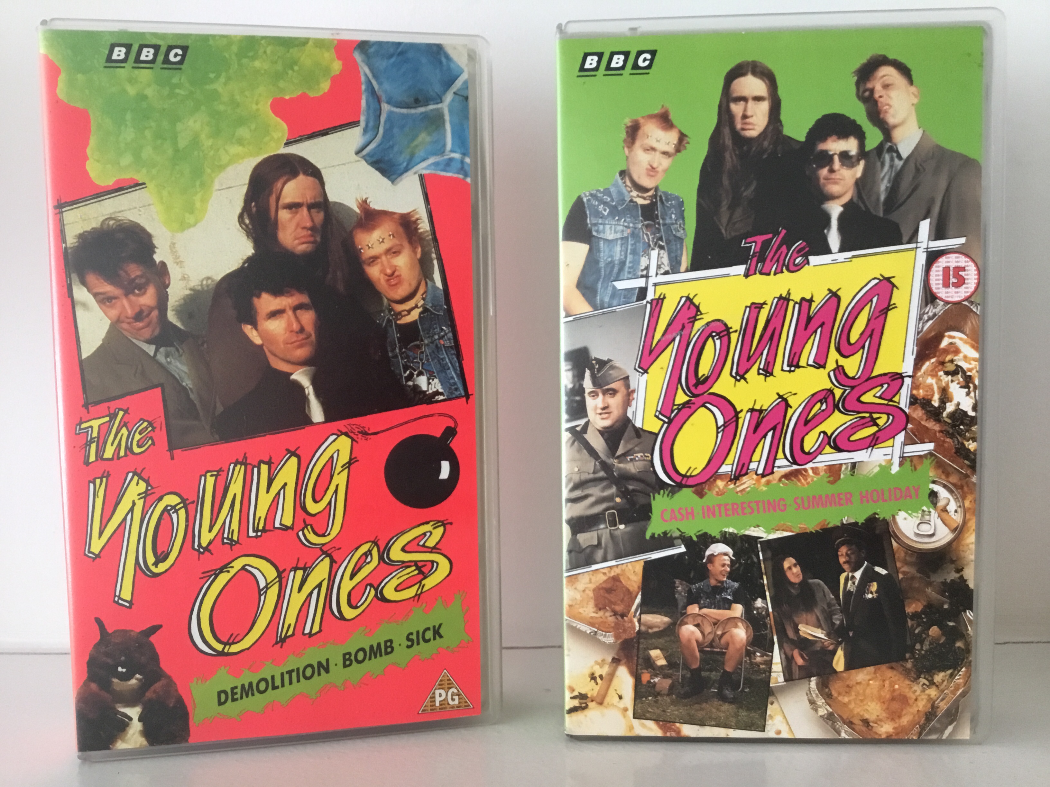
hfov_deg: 58.4
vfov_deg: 45.4
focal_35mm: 31
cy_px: 394
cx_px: 525
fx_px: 940
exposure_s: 1/33
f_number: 2.4
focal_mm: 3.3
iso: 160
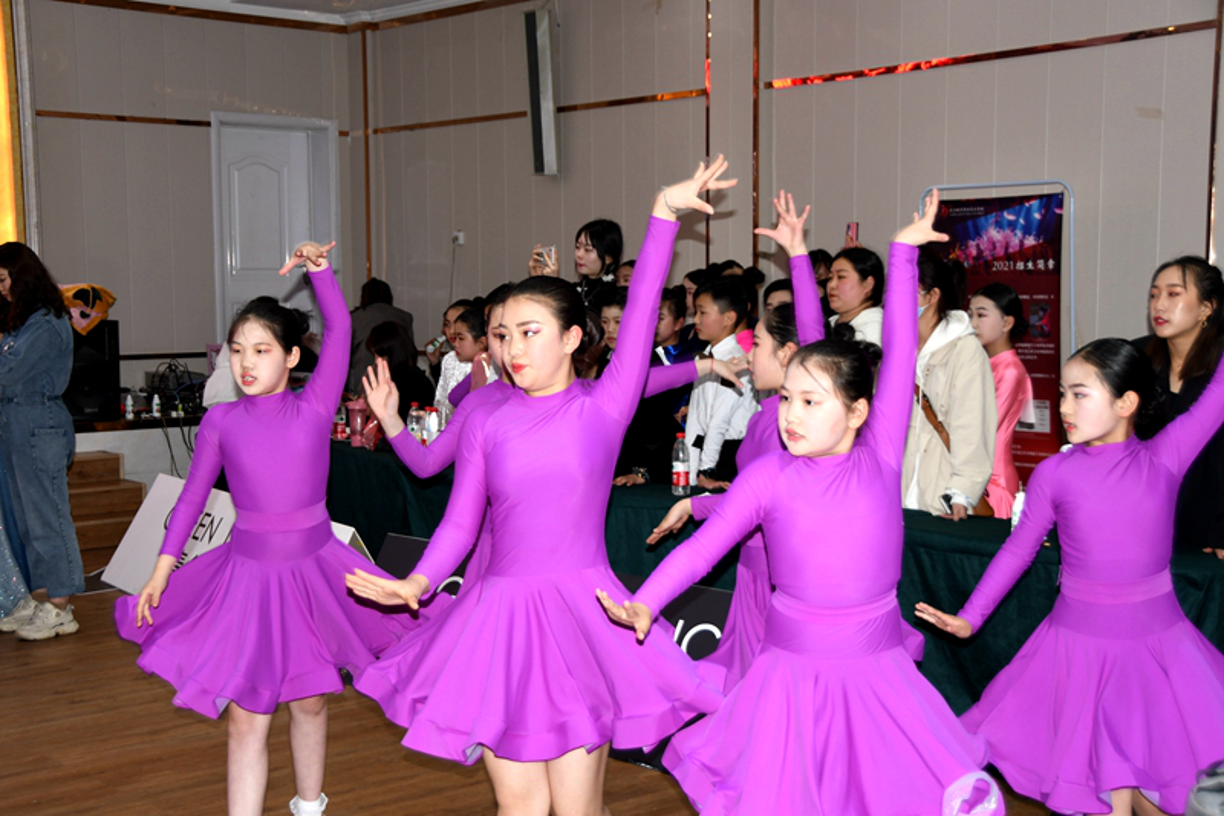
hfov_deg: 38.9
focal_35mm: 51
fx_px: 1734
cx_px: 612
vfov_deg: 26.5
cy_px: 408
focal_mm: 34
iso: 400
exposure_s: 1/60
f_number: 4.2
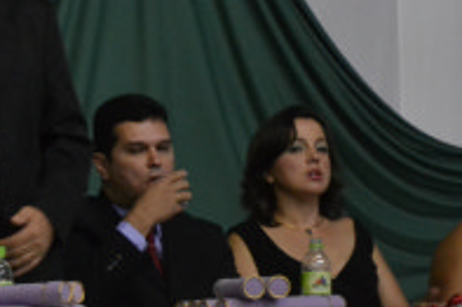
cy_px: 88
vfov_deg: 4.5
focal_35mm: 304
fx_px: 3898
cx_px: -96
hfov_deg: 6.7
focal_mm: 80
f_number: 5.6
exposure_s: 1/30
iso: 3200
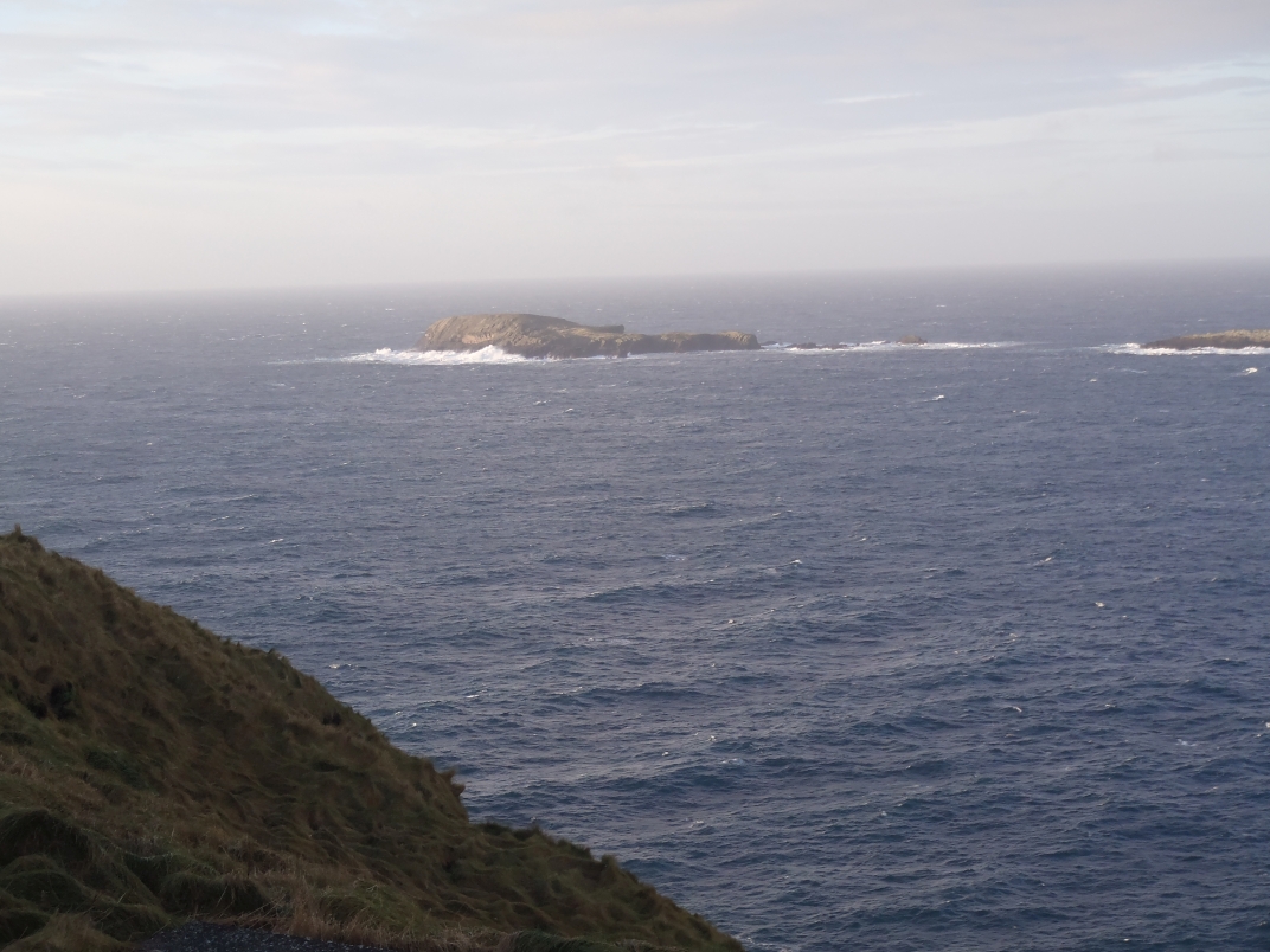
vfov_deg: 22.6
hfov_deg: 29.8
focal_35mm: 65
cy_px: 476
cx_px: 635
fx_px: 2385
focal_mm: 11.76
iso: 80
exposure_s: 1/125
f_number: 4.7
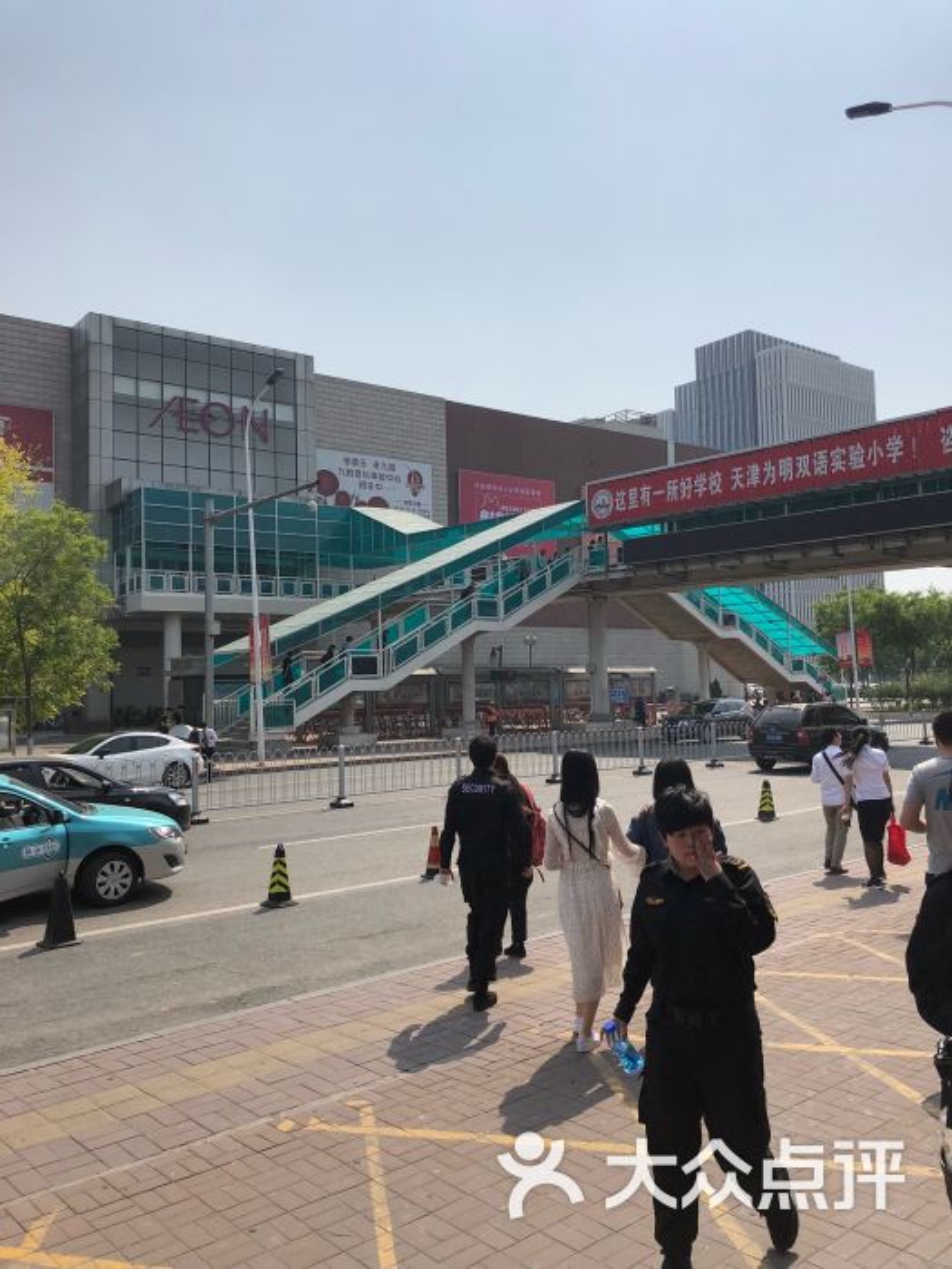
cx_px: 476
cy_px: 634
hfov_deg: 49.7
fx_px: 1027
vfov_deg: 63.4
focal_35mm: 28
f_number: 1.8
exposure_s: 1/4367
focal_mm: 3.99
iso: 25
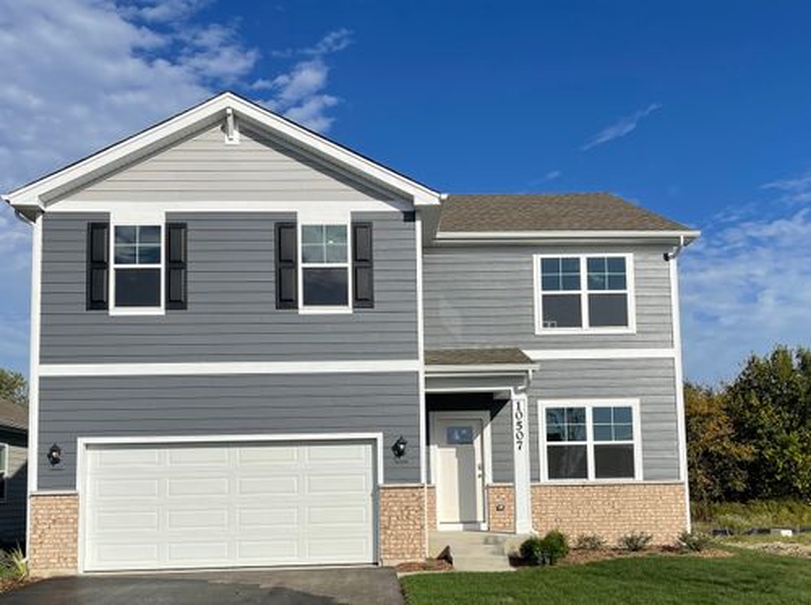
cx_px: 406
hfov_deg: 69.5
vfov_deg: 54.7
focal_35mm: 25
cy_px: 302
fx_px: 585
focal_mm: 5.1
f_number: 1.6
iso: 32
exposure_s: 1/8547
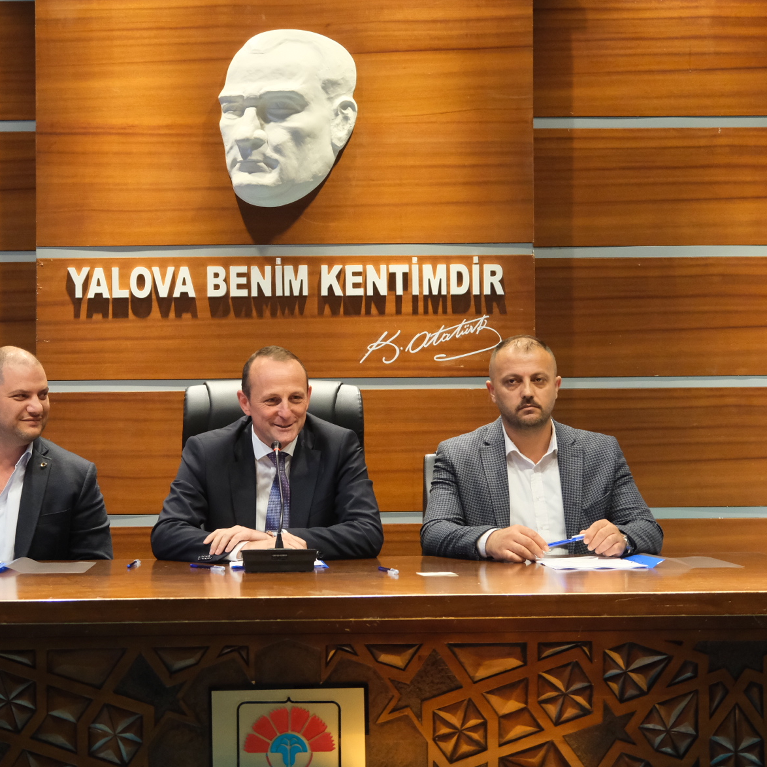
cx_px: 279
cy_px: 381
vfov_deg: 24.0
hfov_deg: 23.9
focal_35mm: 72
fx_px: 1805
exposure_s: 1/250
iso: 4000
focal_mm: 37.6
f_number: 4
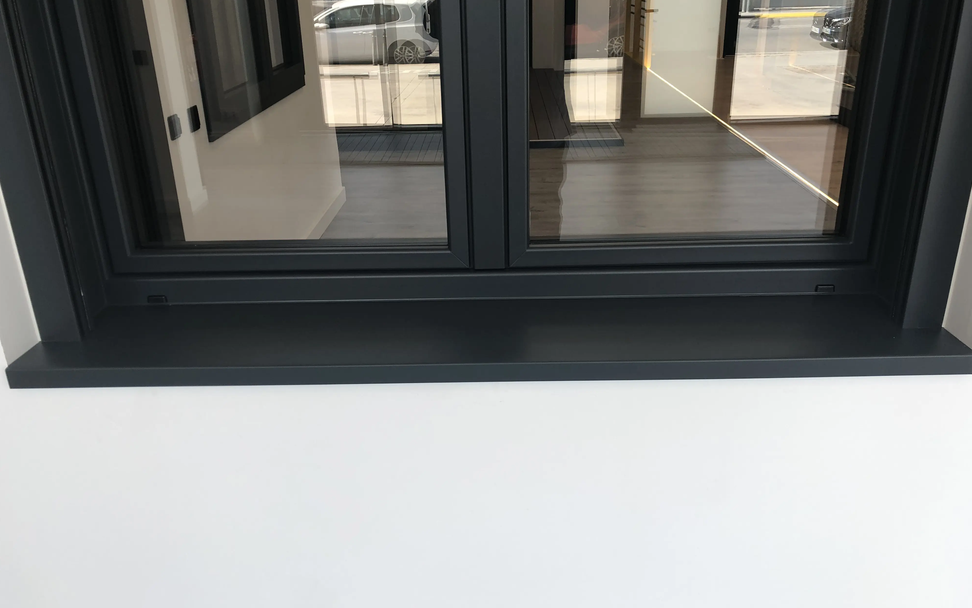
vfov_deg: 41.8
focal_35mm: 30
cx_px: 489
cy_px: 293
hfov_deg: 62.9
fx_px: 795
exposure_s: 1/102
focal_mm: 4
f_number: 1.8
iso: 20
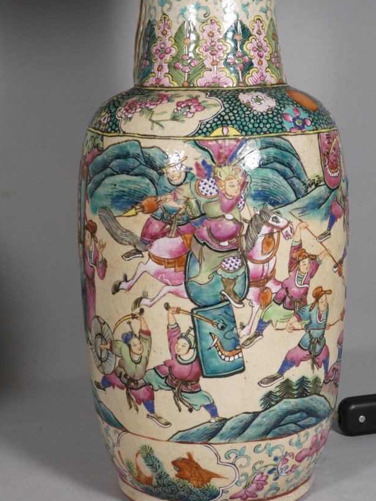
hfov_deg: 20.4
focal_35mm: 72
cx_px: 226
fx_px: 1042
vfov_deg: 27.0
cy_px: 216
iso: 250
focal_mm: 10.4
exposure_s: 1/80
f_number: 4.1
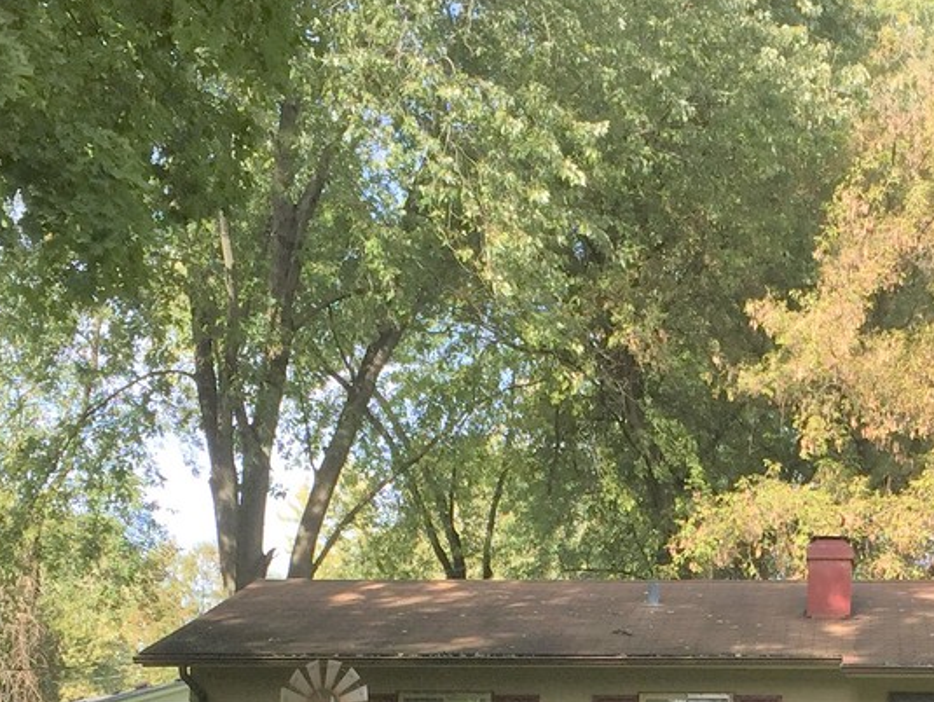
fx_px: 2106
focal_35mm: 78
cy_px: 868
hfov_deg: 24.5
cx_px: 786
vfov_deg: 17.9
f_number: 2.2
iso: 32
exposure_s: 1/599
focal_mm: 4.15
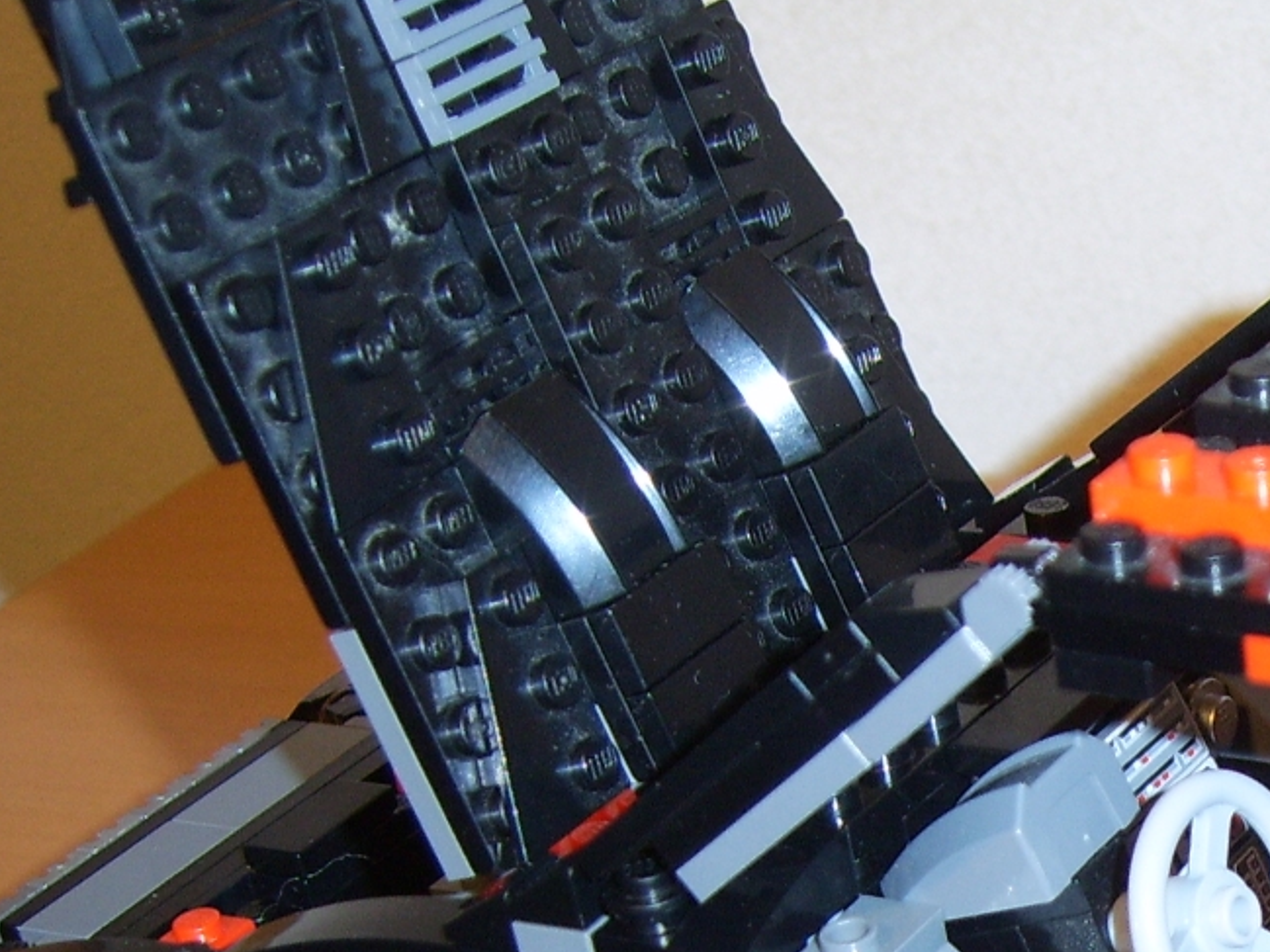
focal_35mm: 116
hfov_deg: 16.5
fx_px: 4257
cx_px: 1368
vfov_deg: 12.6
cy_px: 1017
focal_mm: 10
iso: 100
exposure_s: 1/40
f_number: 3.2
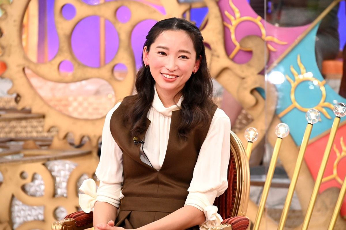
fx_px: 2881
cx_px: 173
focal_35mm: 300
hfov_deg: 6.9
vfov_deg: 4.6
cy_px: 115
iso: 4000
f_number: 8
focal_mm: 300
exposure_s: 1/200
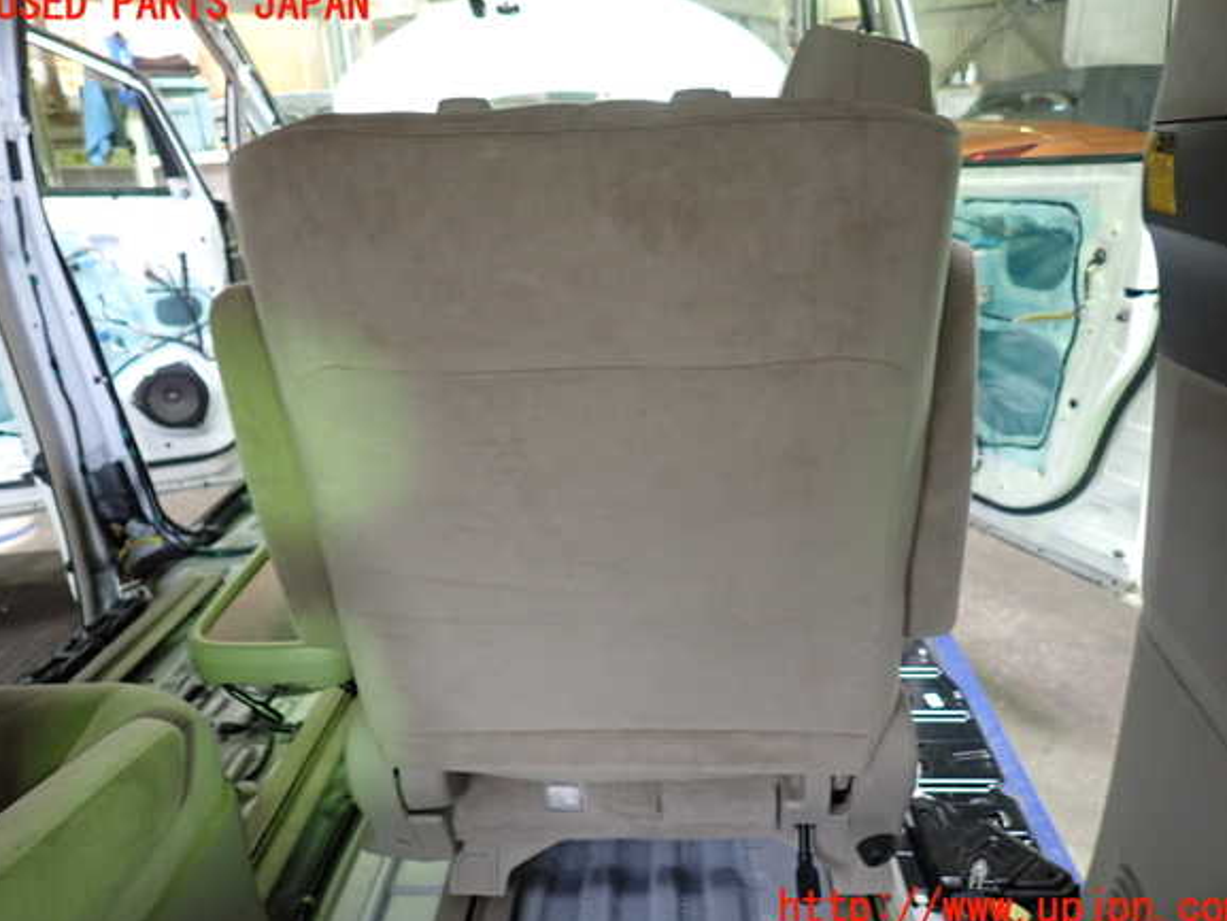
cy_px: 457
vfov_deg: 53.1
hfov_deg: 67.3
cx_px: 621
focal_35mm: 26
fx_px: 922
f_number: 2
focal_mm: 4.5
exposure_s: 1/30
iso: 320
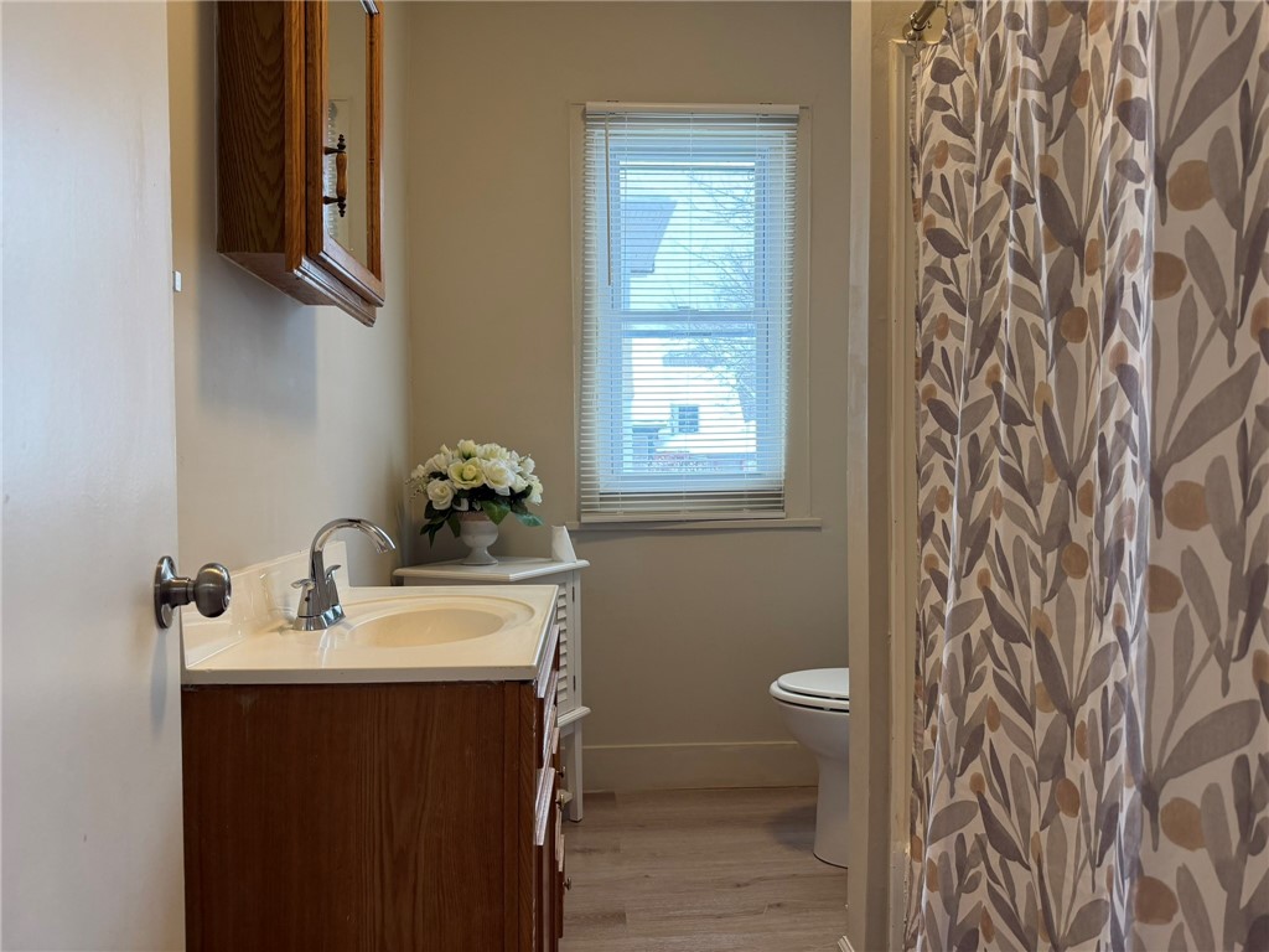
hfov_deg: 71.6
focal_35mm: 24
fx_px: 880
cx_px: 634
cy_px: 476
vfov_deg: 56.8
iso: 160
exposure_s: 1/120
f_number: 1.78
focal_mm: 6.76
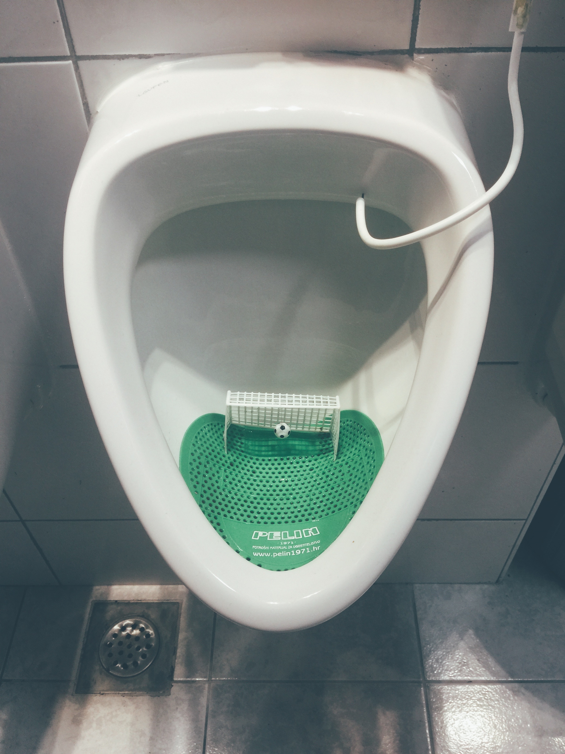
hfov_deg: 48.2
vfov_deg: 61.7
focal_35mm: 29
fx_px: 631
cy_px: 377
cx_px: 282
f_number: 2.2
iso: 40
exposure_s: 1/33
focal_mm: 4.15
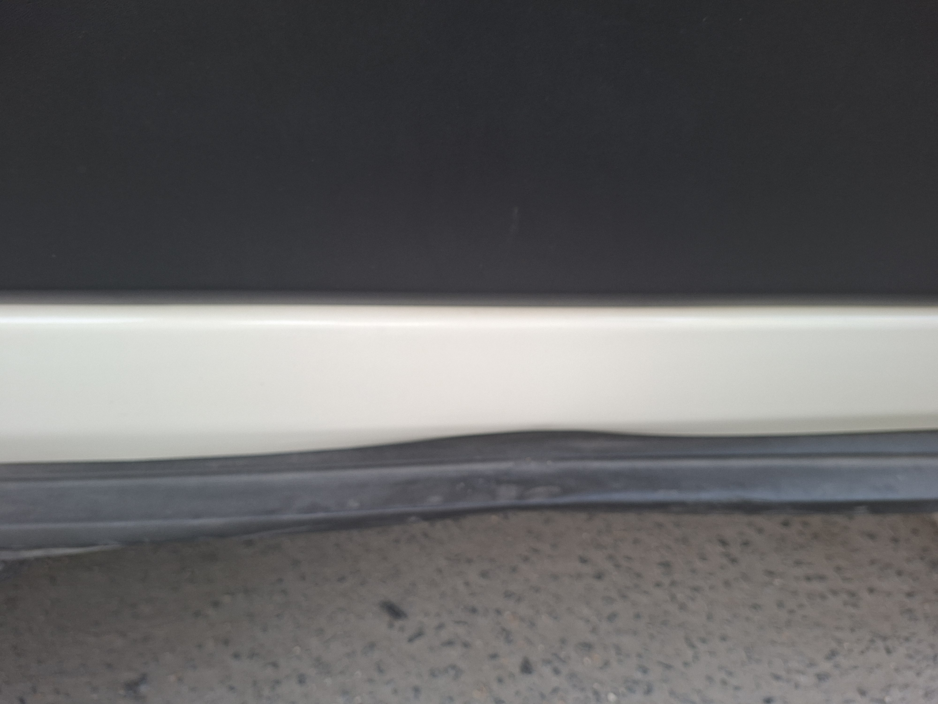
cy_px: 352
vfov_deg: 58.9
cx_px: 469
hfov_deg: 73.9
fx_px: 623
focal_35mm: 23
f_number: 1.8
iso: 125
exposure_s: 1/100
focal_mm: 5.54
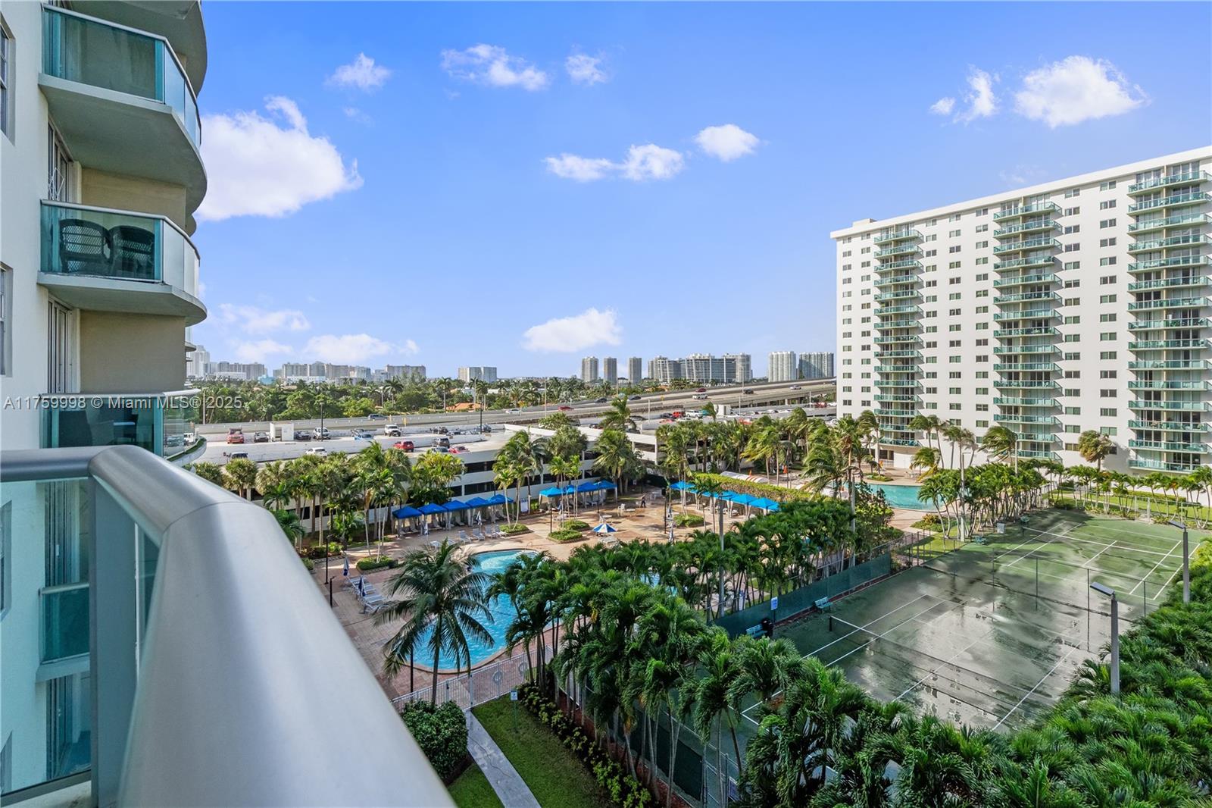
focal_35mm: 16
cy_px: 404
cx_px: 606
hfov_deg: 96.7
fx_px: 539
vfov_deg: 73.7
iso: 800
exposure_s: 1/2500
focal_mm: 16
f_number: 8
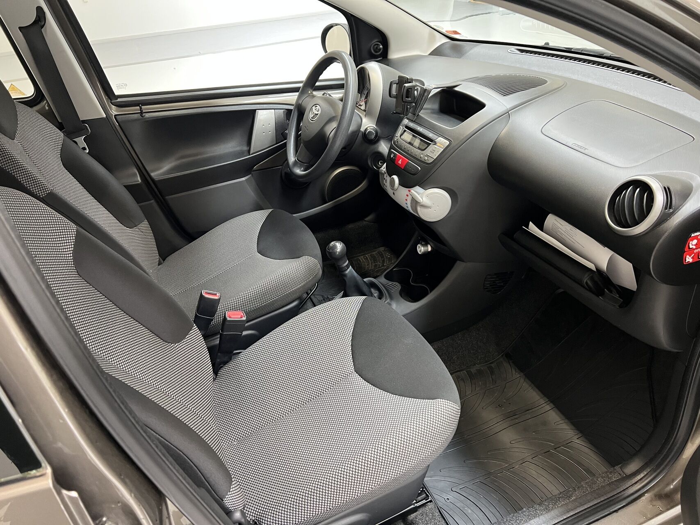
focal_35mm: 26
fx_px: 526
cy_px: 262
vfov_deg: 53.1
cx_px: 350
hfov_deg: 67.3
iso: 320
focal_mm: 5.7
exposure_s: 1/50
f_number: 1.5
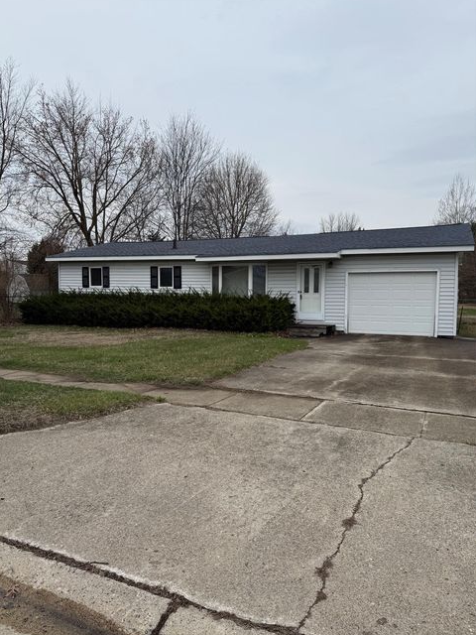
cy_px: 324
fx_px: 458
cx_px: 230
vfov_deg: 69.4
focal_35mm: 25
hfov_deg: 54.9
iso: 80
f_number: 1.78
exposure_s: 1/4975
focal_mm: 6.76
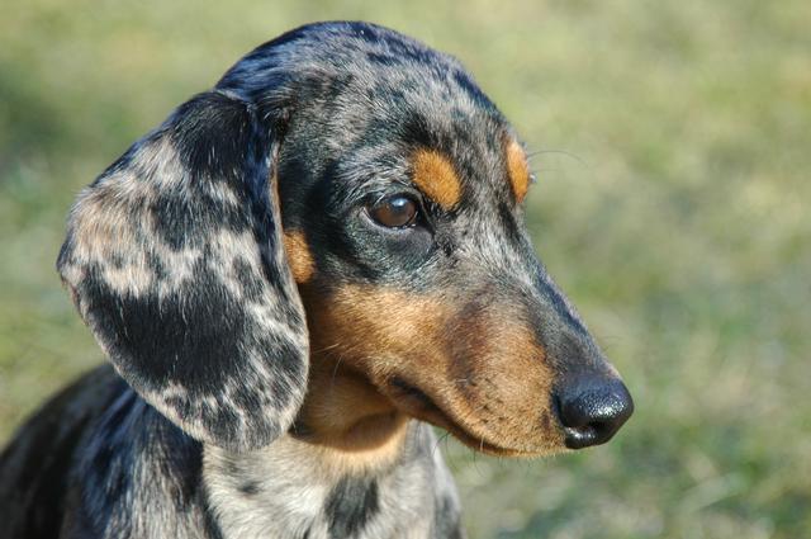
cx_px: 406
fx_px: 4050
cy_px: 270
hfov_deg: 11.4
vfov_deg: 7.6
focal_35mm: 180
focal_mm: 120
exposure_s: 1/100
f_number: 5.6
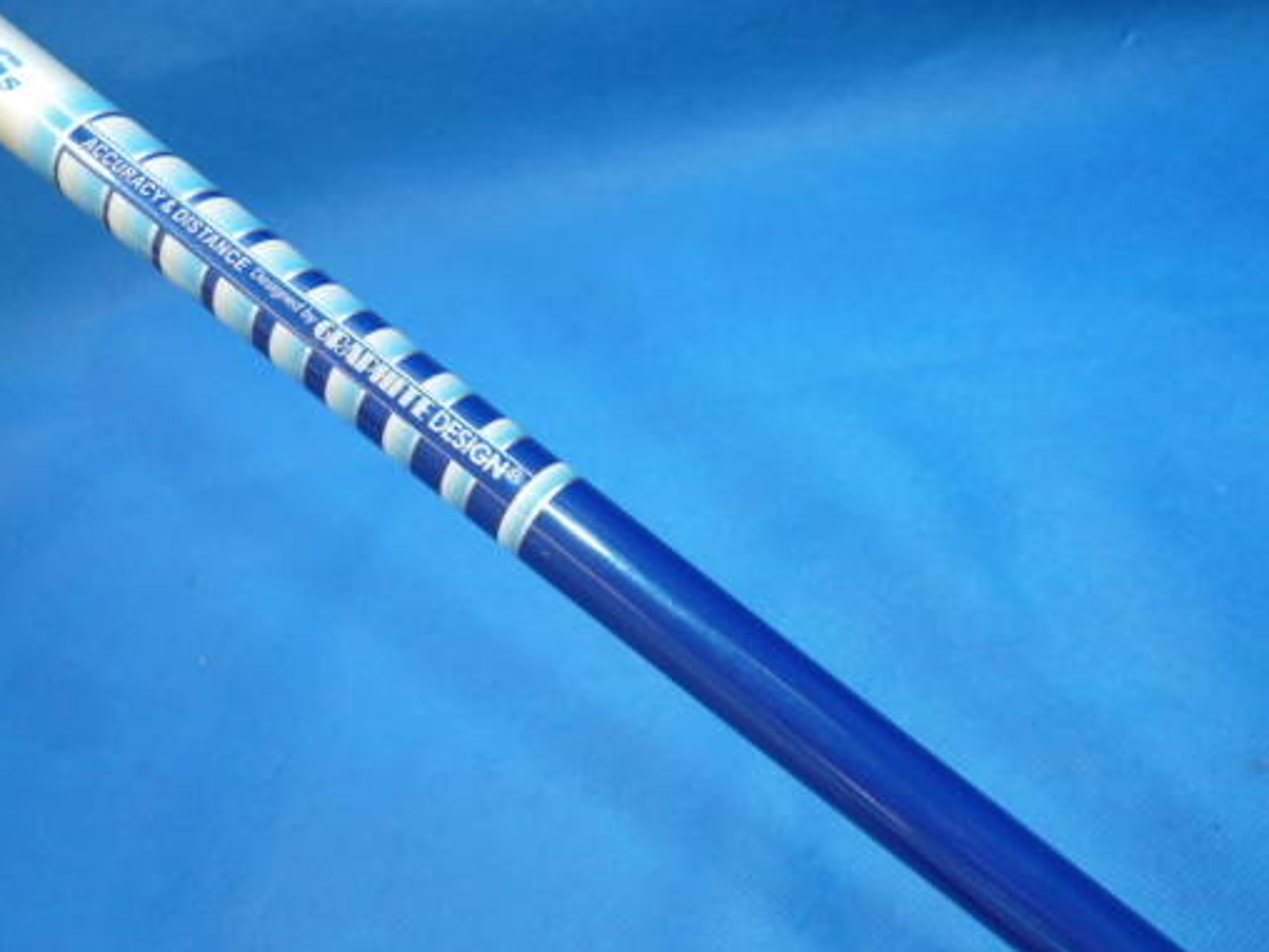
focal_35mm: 34
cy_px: 595
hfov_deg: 53.4
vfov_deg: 41.5
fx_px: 1246
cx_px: 792
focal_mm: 4.8
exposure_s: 1/30
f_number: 2.9
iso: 200
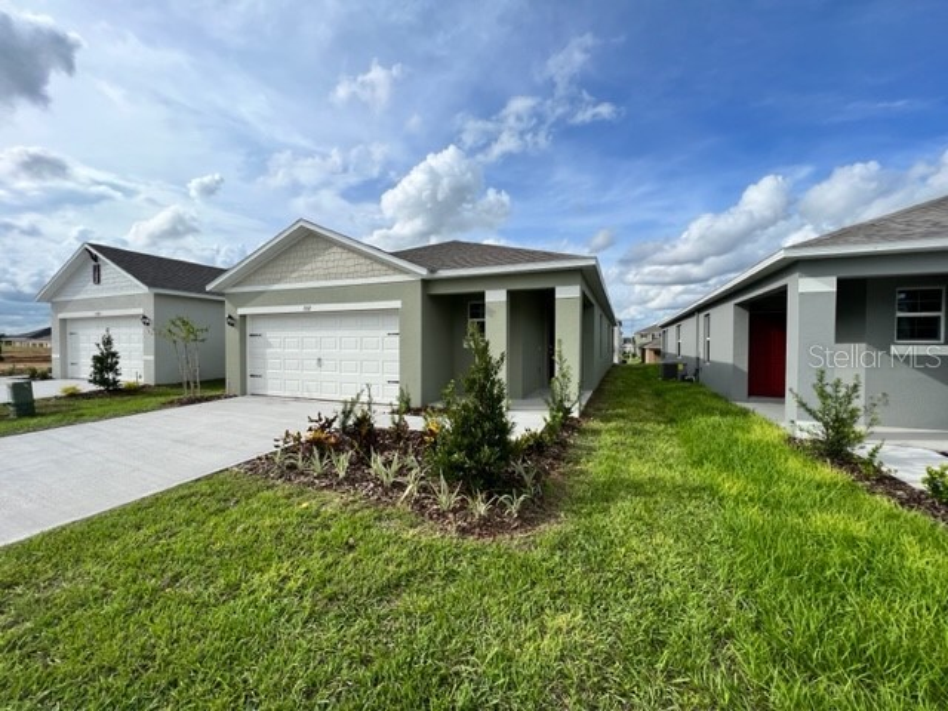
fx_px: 356
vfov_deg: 89.9
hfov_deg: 106.2
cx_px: 474
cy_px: 356
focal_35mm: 13
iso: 32
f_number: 1.8
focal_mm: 1.57
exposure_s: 1/1698
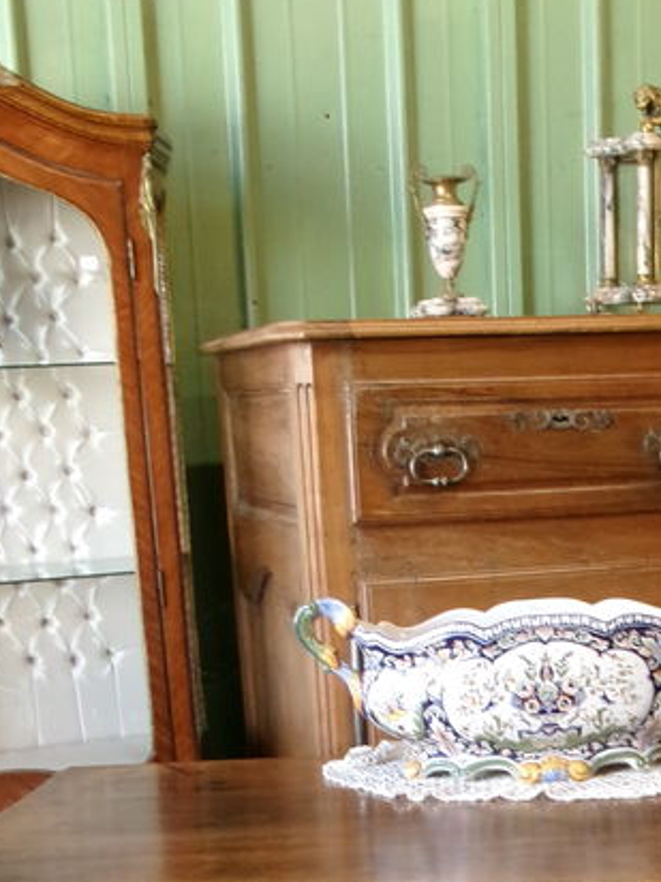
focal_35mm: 68
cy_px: 786
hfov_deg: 21.3
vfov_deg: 27.6
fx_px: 1731
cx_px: 550
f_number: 3.9
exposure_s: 1/34
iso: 258
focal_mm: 5.1
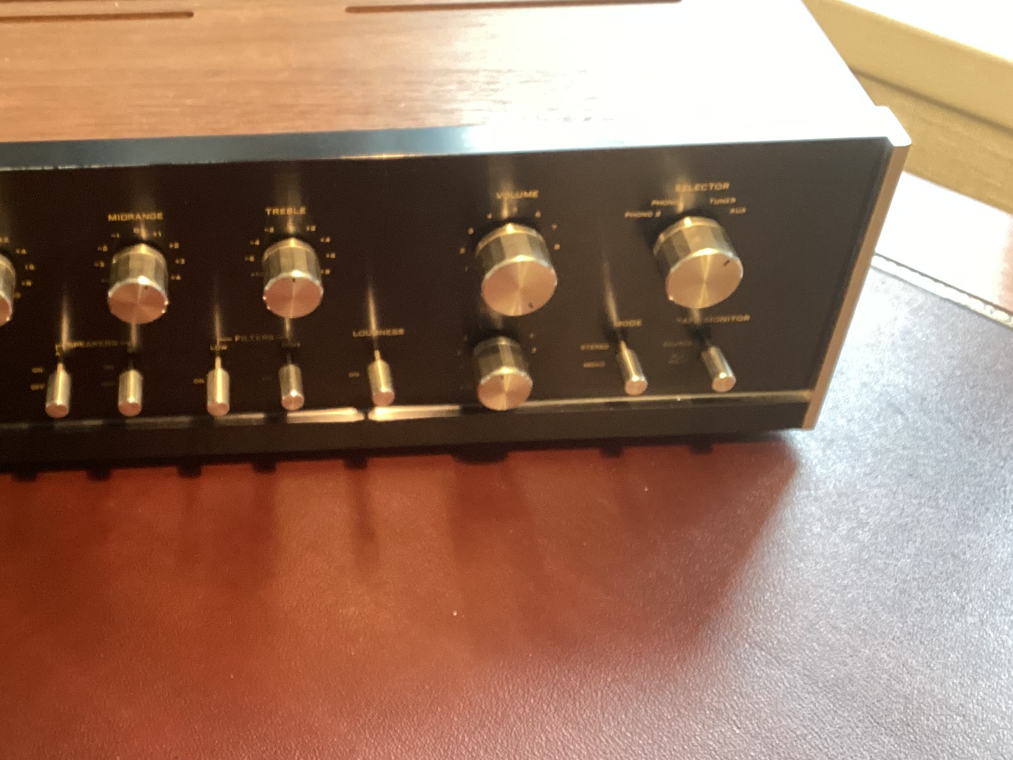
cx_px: 275
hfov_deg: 39.5
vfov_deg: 30.8
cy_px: 328
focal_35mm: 47
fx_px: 1375
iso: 200
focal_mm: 3.3
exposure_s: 1/60
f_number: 2.4
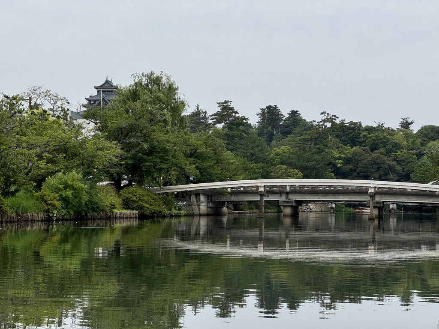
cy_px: 164
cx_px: 220
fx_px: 977
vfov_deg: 19.1
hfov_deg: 25.3
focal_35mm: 77
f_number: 2.8
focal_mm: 9
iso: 25
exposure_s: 1/531
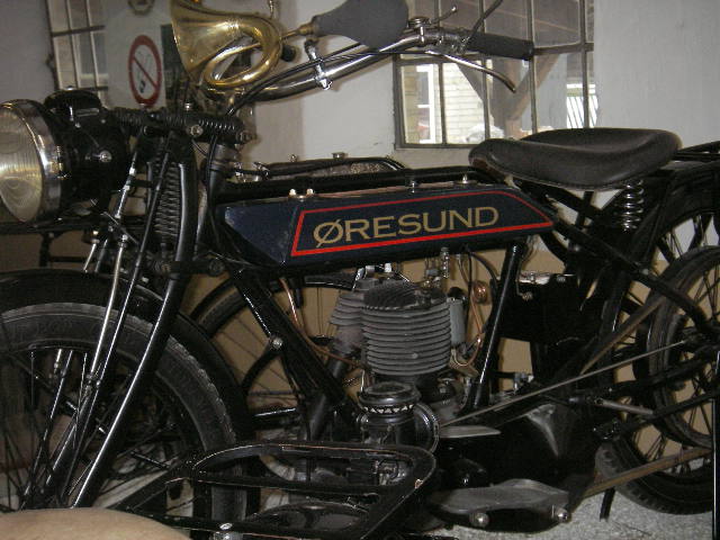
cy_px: 270
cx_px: 360
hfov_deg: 30.7
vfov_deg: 23.3
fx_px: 1310
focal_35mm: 63
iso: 200
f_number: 3.7
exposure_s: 1/50
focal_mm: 10.5
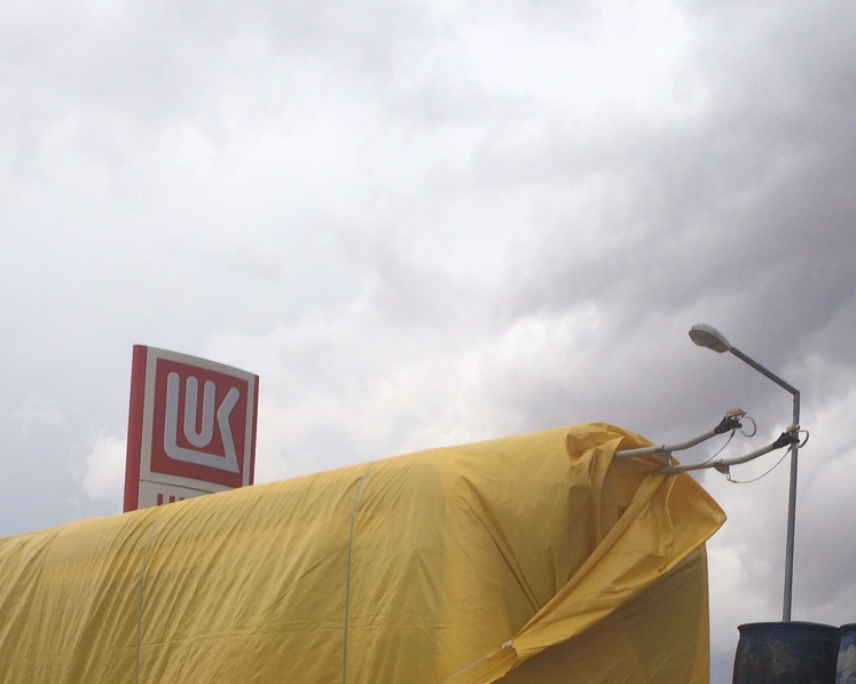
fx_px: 1621
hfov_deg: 29.4
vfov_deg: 22.8
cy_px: 694
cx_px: 296
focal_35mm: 64
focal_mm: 4.12
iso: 32
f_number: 2.2
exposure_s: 1/3425
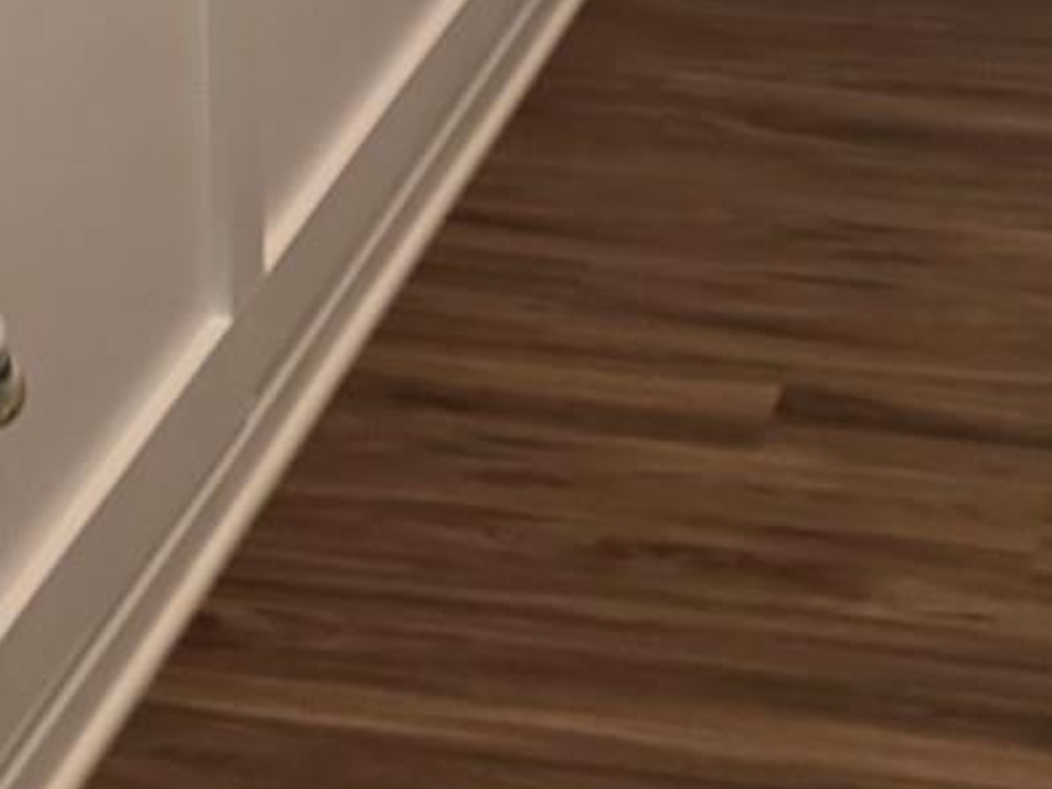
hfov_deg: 16.5
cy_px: -834
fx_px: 3616
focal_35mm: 119
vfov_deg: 11.2
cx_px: 595
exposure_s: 1/120
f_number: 1.7
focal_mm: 6.3
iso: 640
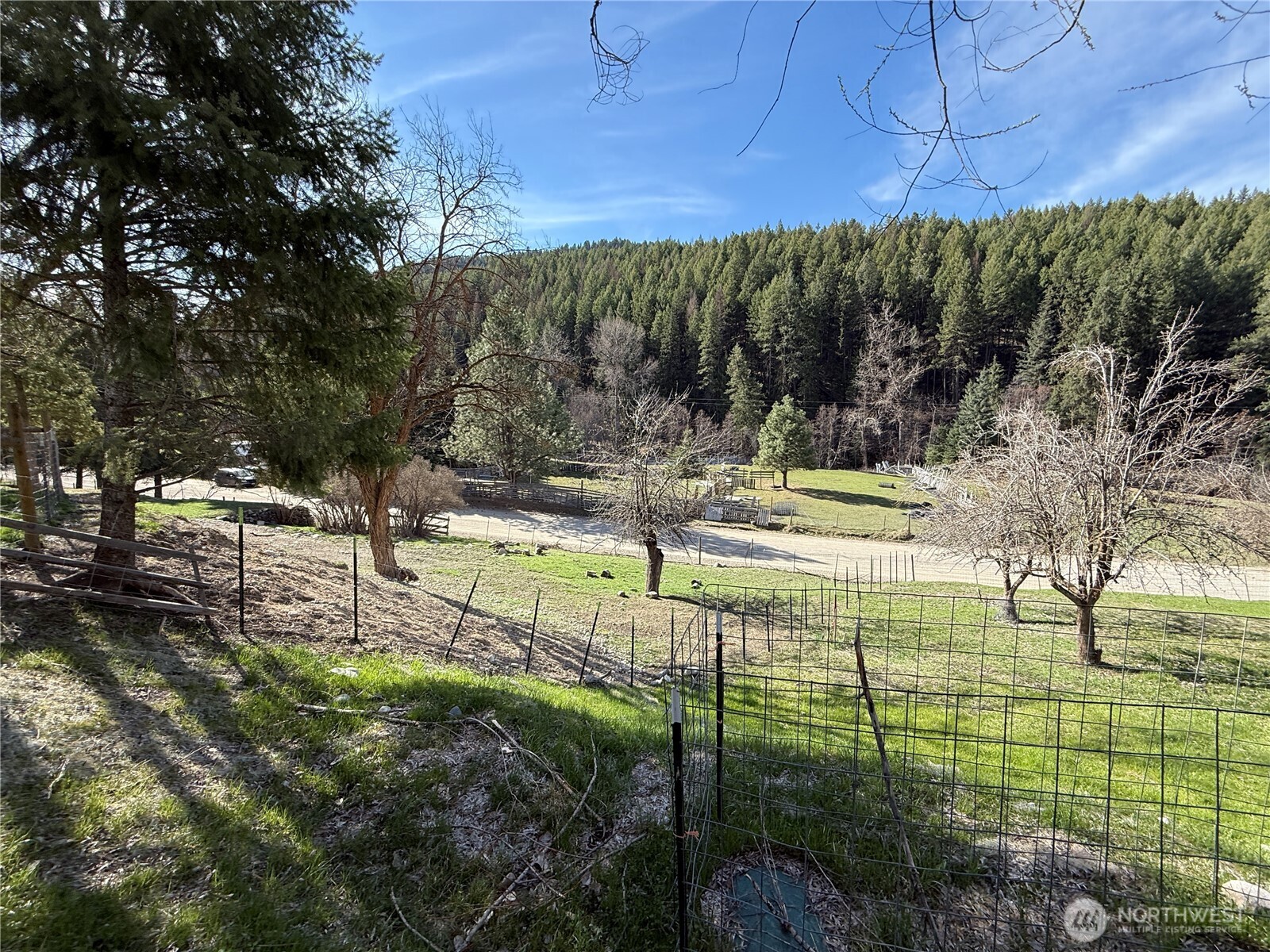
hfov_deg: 102.1
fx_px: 514
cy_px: 476
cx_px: 635
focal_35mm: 14
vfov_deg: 85.7
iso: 64
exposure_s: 1/686
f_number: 2.2
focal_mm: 2.22
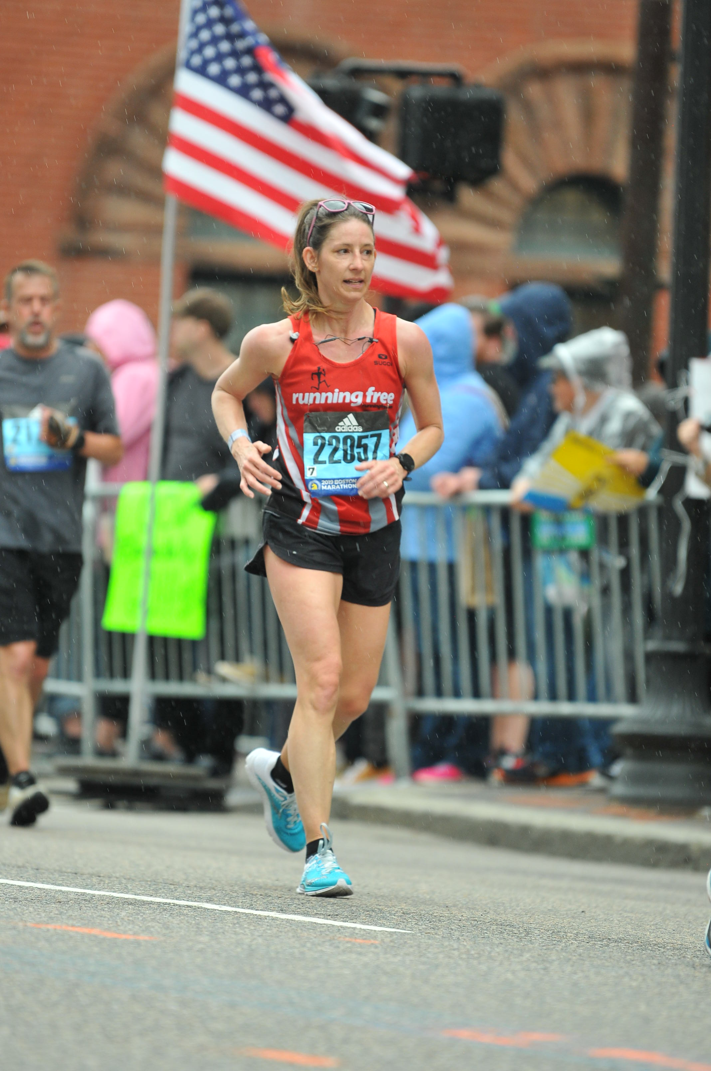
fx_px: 8910
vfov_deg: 6.9
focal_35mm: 300
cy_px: 536
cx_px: 356
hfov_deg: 4.6
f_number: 2.8
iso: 360
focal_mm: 200
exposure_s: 1/400
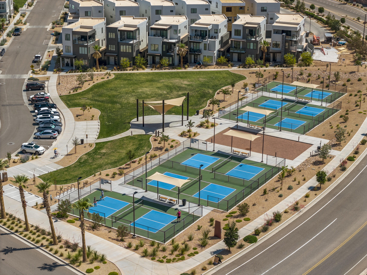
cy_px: 138
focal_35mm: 70
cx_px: 184
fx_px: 742
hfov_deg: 27.8
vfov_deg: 21.0
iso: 100
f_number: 2.8
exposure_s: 1/180
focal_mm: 19.35
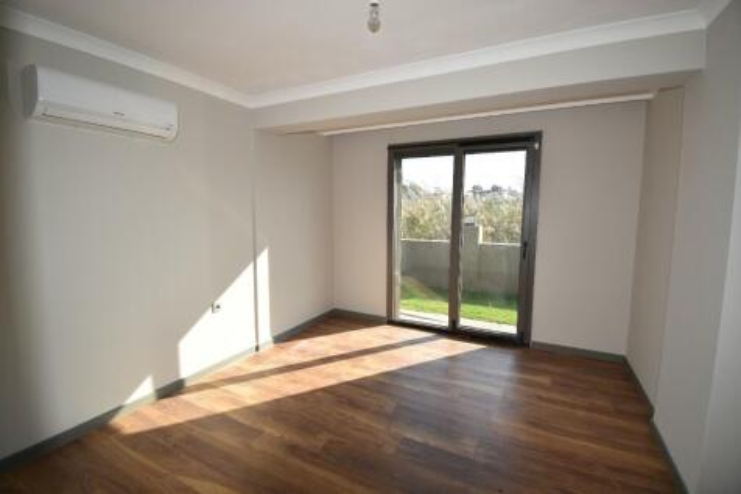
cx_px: 370
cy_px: 247
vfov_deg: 77.3
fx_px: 309
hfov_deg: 100.4
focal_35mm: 15
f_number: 4.5
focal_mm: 10
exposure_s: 1/200
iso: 125
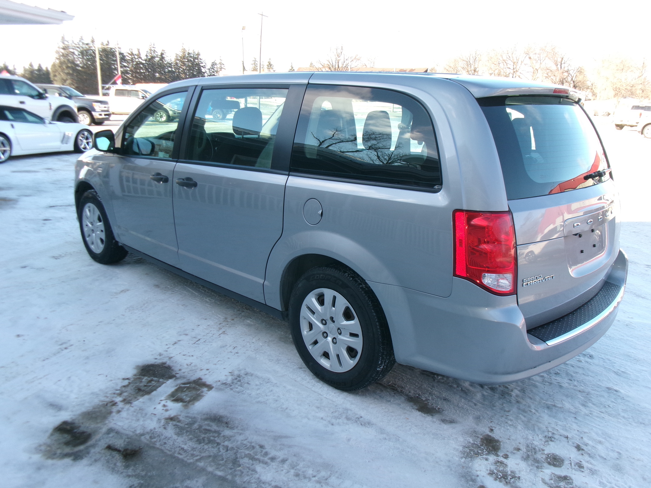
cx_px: 326
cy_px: 244
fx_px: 527
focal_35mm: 28
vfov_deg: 49.7
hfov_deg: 63.4
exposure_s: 1/160
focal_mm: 5.1
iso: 100
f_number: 3.9
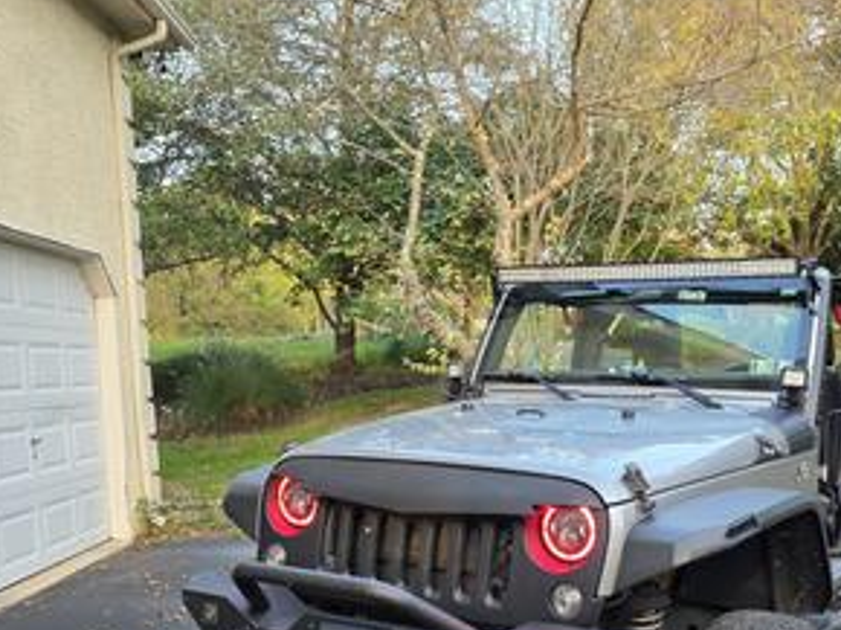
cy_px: 520
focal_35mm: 40
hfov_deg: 46.0
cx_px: 574
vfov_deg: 34.6
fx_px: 971
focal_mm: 6.3
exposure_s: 1/180
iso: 160
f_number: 1.7
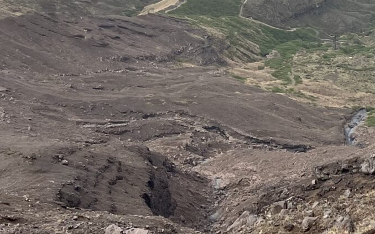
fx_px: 1145
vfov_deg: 11.2
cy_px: -115
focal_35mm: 112
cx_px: 296
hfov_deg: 18.4
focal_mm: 3.99
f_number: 1.8
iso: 32
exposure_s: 1/1869
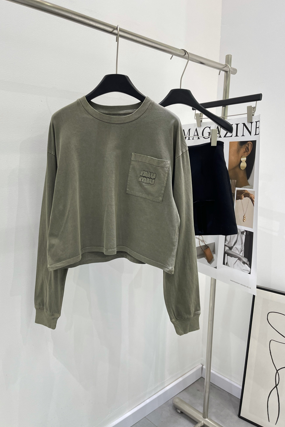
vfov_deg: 65.5
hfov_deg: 46.3
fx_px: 332
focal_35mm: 28
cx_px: 122
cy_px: 213
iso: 125
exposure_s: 1/100
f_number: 1.6
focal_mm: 5.1
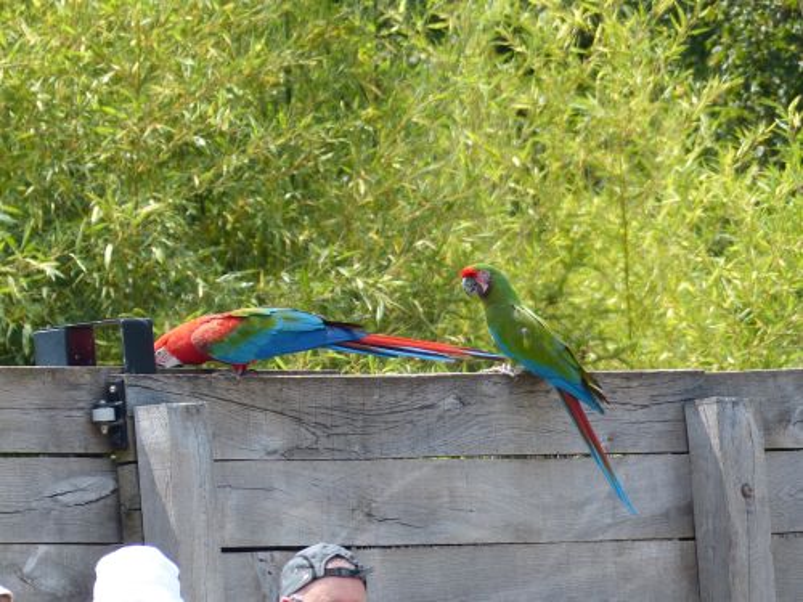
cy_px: 301
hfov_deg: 3.0
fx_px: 15473
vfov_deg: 2.2
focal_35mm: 667
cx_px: 402
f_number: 4
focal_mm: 108
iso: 125
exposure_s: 1/500
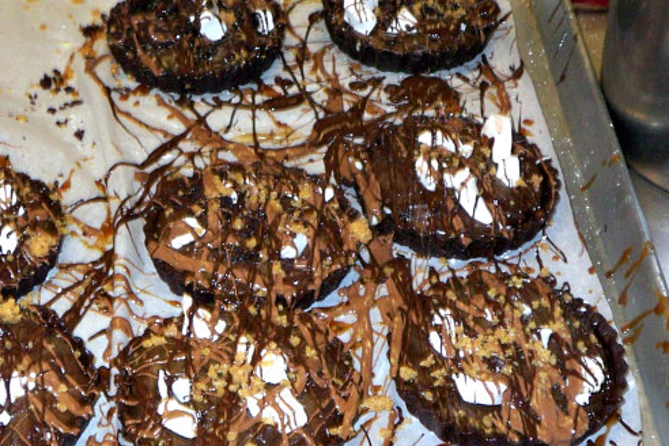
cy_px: 388
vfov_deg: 20.3
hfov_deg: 30.4
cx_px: 256
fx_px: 1226
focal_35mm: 66
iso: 125
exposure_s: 1/60
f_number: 3.9
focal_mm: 6.4
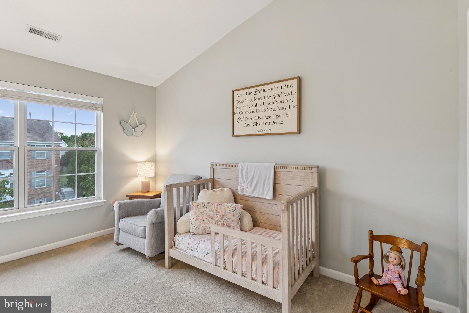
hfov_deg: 93.3
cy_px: 156
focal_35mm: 17
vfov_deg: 70.4
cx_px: 234
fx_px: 221
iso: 250
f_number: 9
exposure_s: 1/1.67
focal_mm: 17
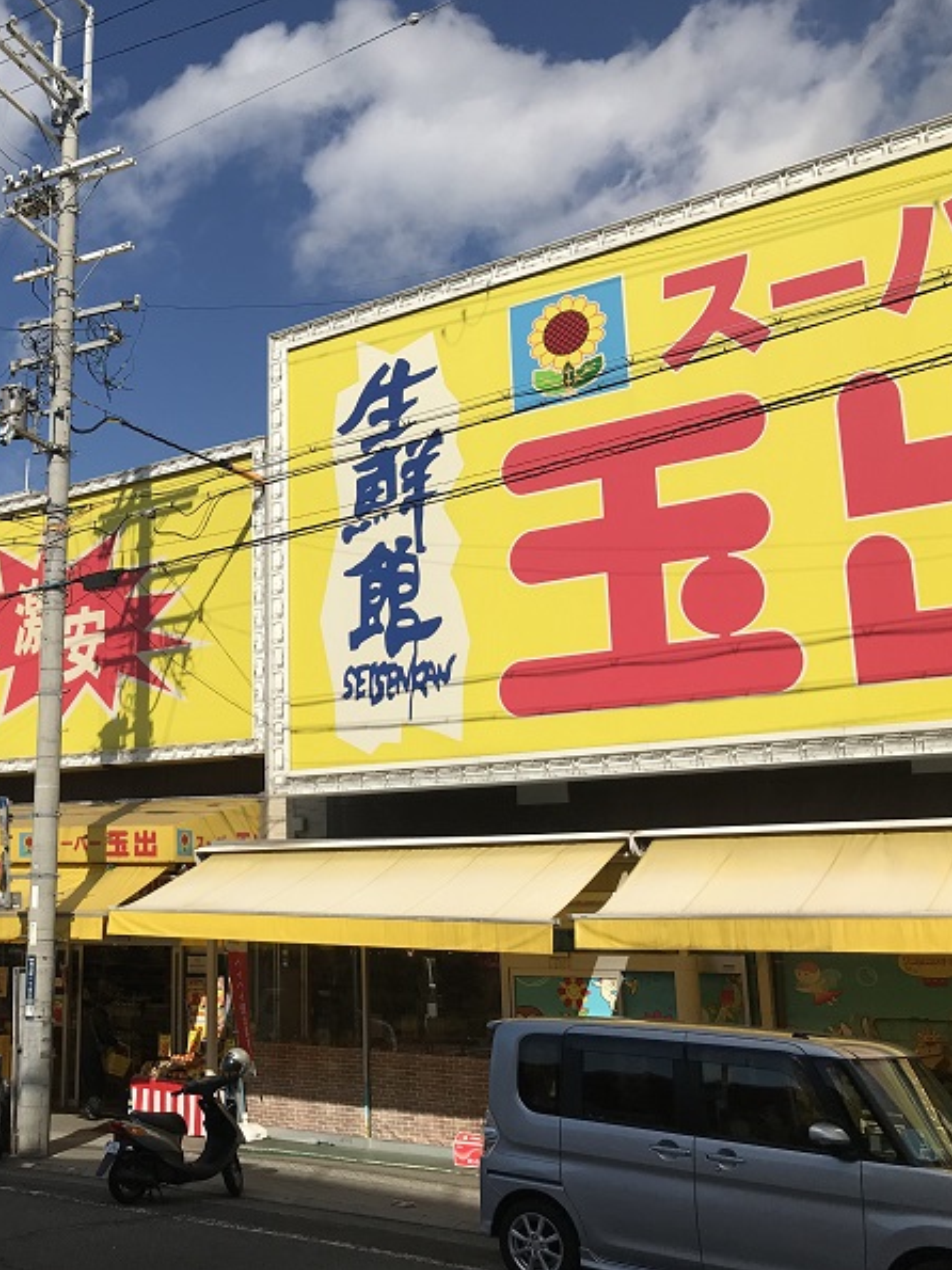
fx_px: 1394
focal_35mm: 38
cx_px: 116
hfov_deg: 35.7
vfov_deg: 49.0
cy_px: 629
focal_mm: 3.99
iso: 20
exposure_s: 1/4808
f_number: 1.8
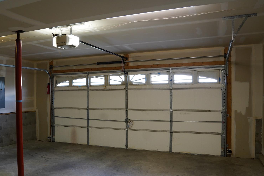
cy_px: 97
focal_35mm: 33
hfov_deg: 56.3
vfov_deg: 39.9
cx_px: 95
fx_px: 242
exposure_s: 1/160
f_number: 3.5
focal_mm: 24
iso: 1600
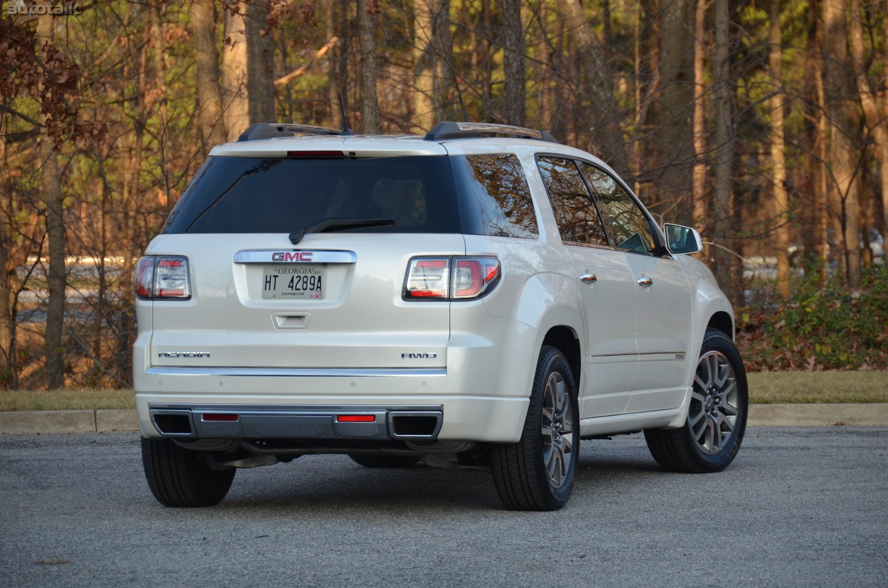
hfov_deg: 10.6
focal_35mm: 195
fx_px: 4800
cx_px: 444
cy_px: 294
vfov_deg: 7.0
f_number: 5.6
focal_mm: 130
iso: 800
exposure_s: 1/640
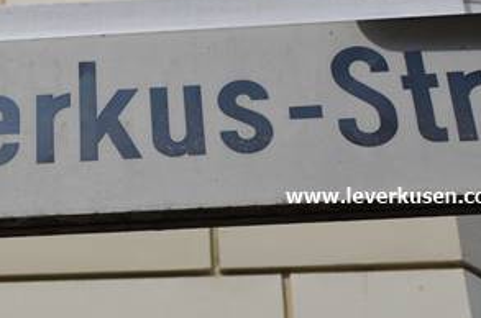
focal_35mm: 102
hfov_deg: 19.6
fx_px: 1365
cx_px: 39
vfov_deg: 13.3
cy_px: 149
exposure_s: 1/320
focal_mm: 25
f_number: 9
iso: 100
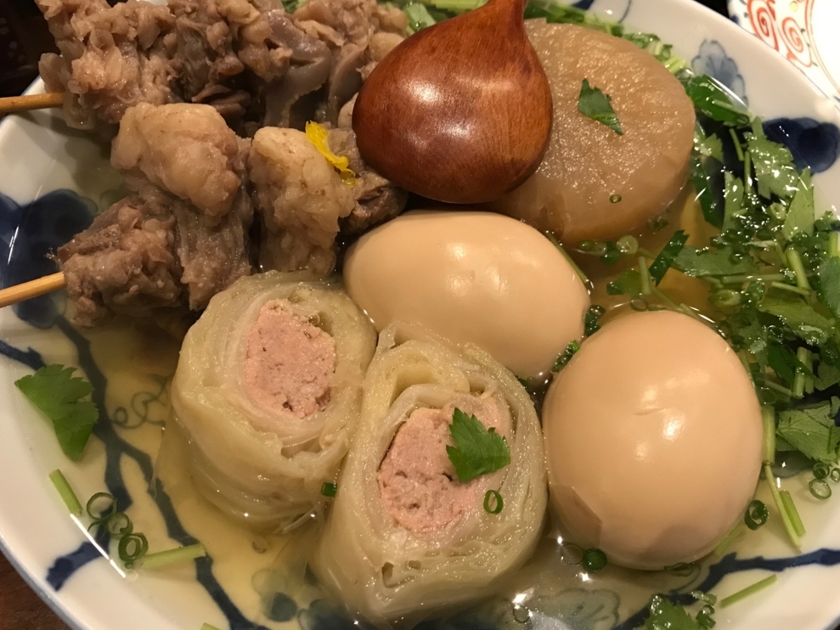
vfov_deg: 48.2
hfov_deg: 61.7
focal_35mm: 29
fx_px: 704
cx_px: 424
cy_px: 316
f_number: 1.8
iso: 100
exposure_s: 1/14
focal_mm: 3.99
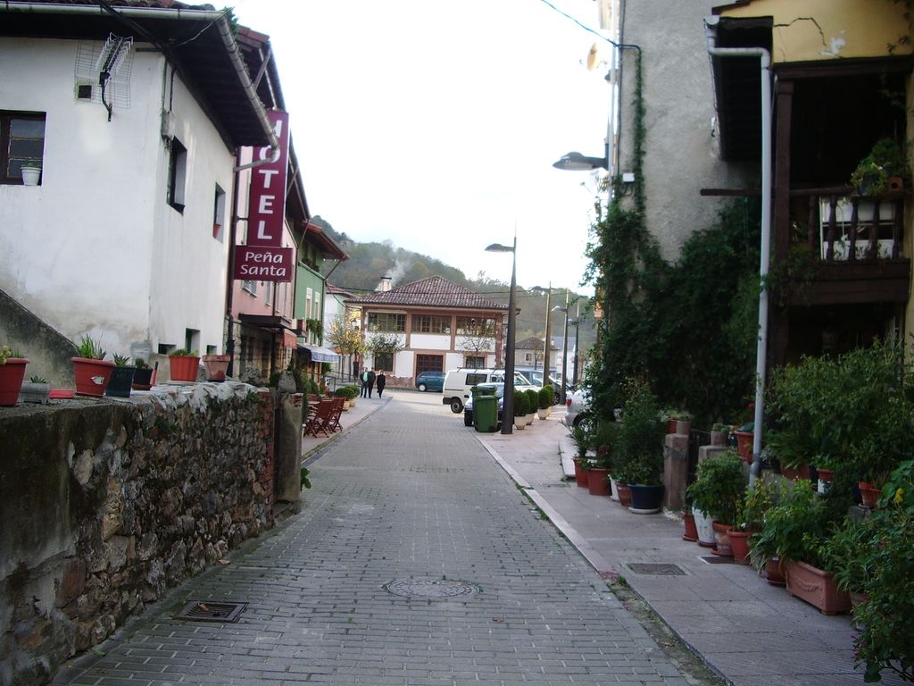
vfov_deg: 40.7
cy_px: 343
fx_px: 924
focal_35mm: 35
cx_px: 457
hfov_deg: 52.6
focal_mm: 5.8
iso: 50
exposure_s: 1/100
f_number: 2.6
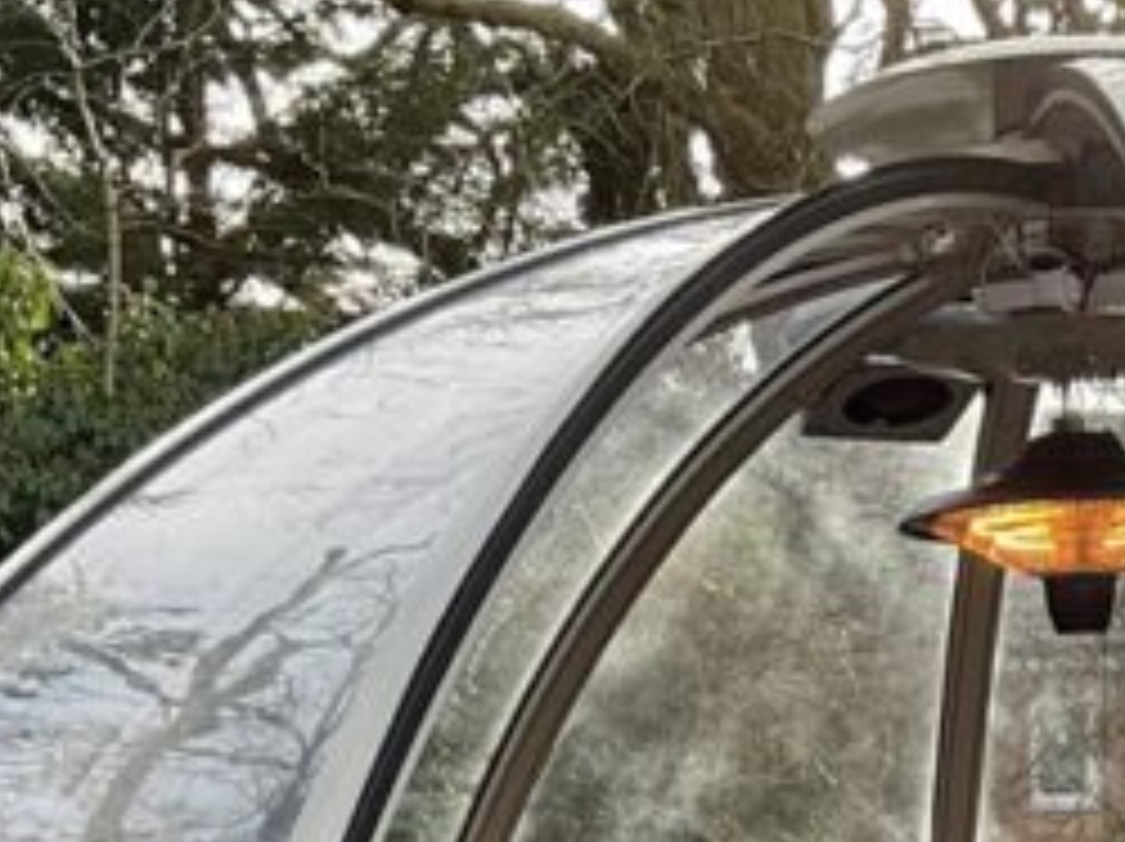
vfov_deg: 11.3
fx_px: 3864
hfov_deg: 16.3
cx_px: 1098
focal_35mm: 119
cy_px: 1679
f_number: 1.8
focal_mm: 3
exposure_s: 1/276
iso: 16
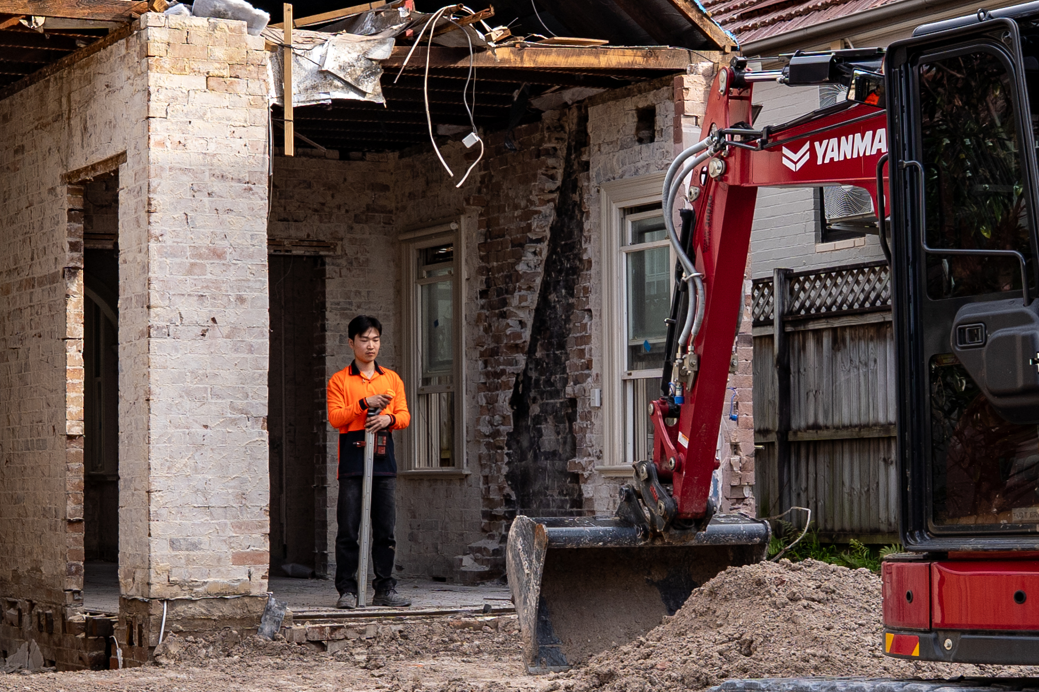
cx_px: 430
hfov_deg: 26.0
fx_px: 2251
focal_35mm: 78
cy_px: 342
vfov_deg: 17.5
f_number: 5
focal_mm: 24
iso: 200
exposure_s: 1/400
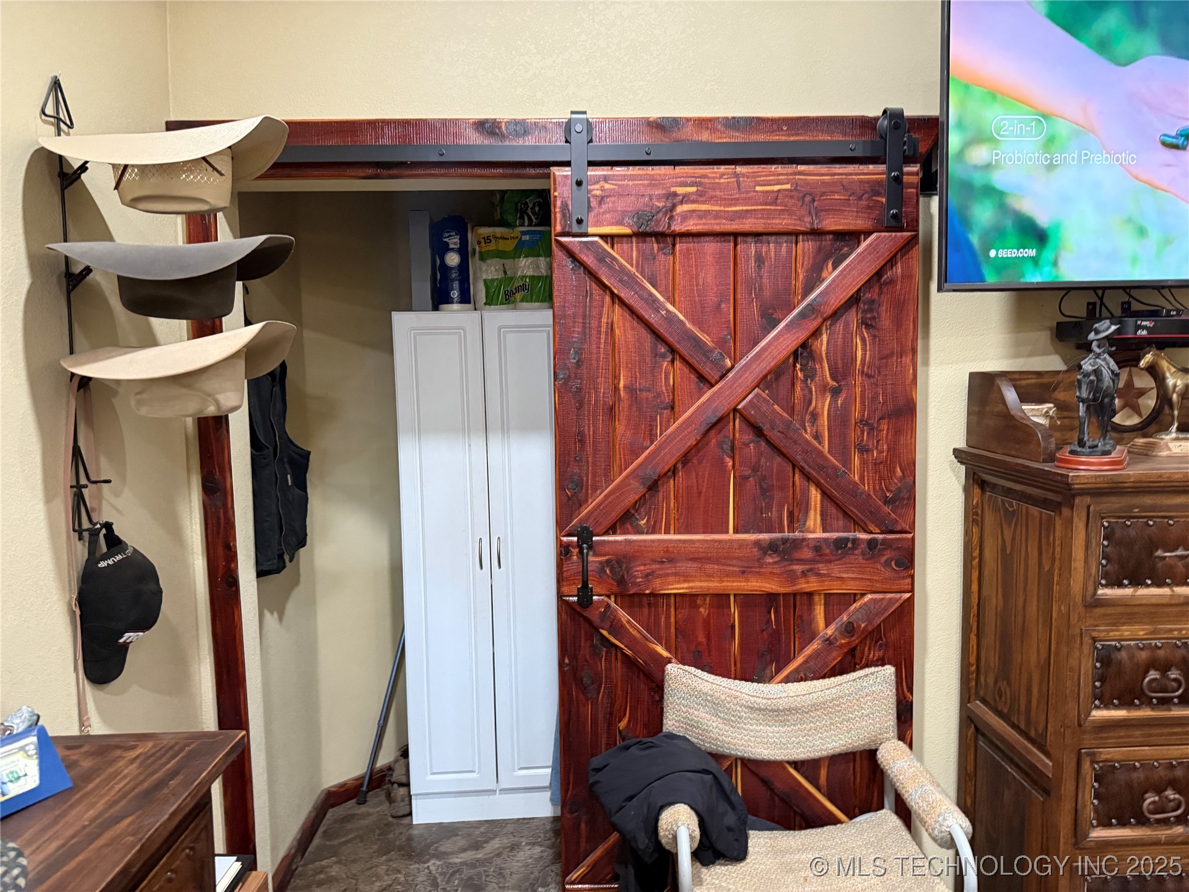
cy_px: 446
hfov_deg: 71.6
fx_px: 824
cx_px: 594
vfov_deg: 56.8
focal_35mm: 24
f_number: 1.78
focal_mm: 6.76
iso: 800
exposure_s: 1/60
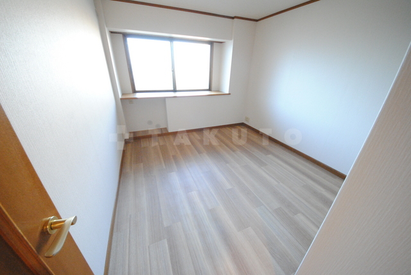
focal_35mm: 12
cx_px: 206
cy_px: 138
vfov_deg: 90.1
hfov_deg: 112.6
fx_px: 137
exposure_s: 1/10
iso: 1600
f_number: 4.5
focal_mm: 8
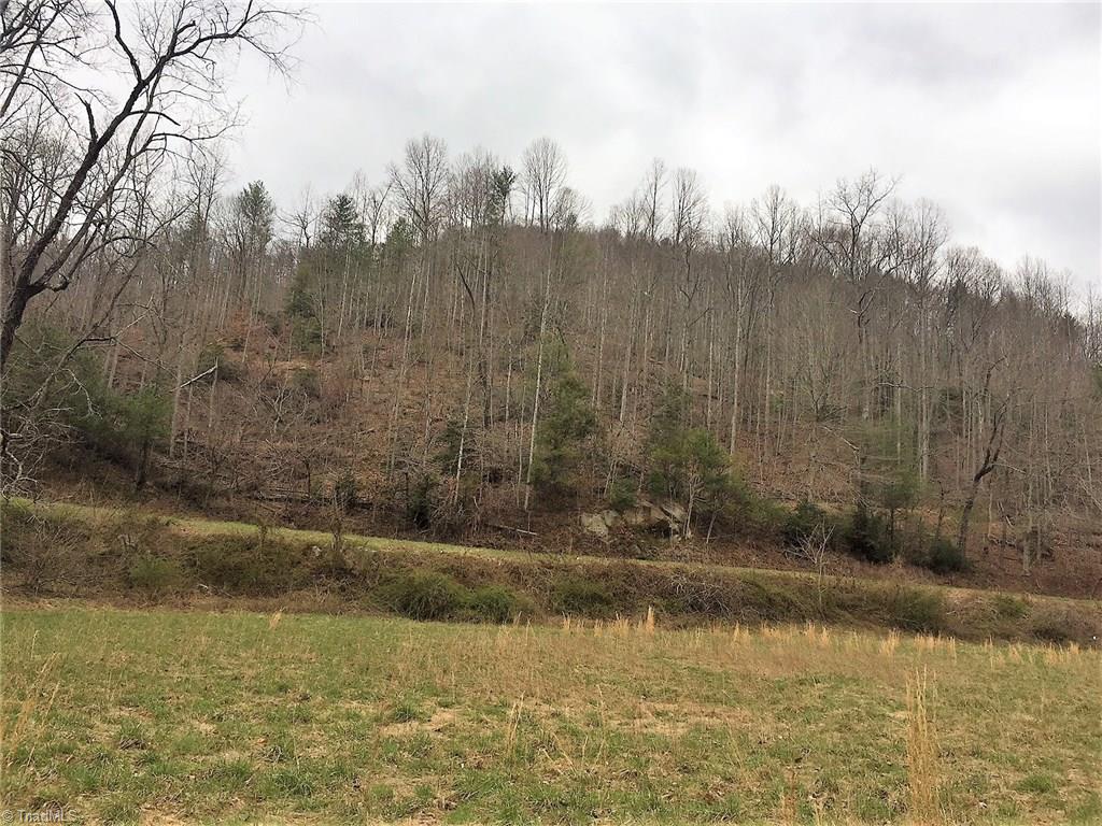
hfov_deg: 61.7
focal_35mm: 29
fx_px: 923
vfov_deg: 48.2
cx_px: 551
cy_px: 413
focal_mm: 4.15
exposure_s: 1/1582
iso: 32
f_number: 2.2
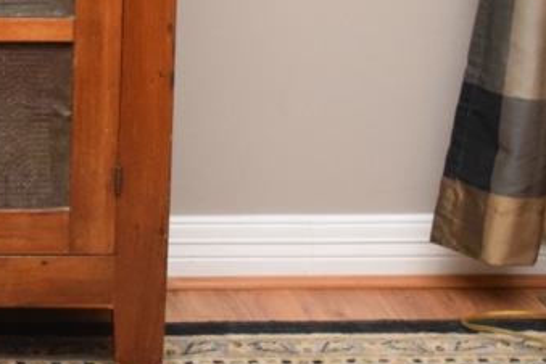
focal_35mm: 128
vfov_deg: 10.4
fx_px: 1948
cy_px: -107
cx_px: -246
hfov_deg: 14.9
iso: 3200
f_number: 4.2
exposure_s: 1/60
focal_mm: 29
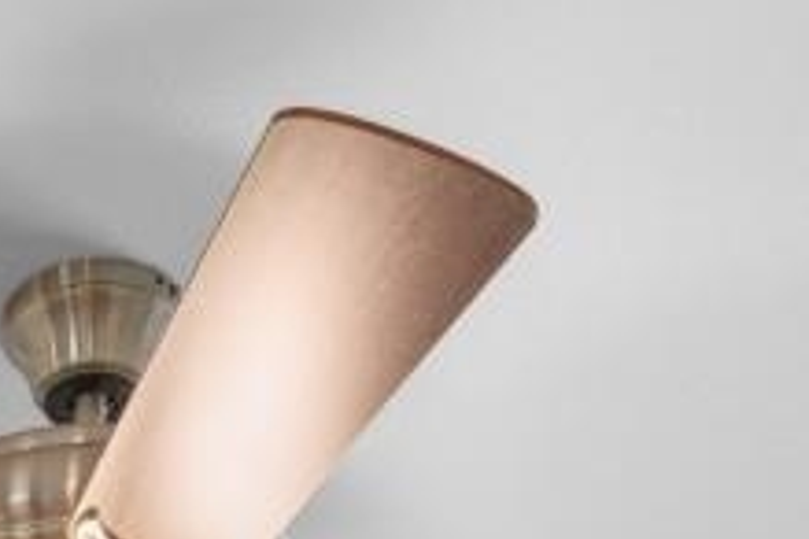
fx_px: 2494
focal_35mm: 111
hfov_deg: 17.4
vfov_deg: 8.5
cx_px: -199
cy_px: 1953
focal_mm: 10
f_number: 4.5
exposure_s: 1/8
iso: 100
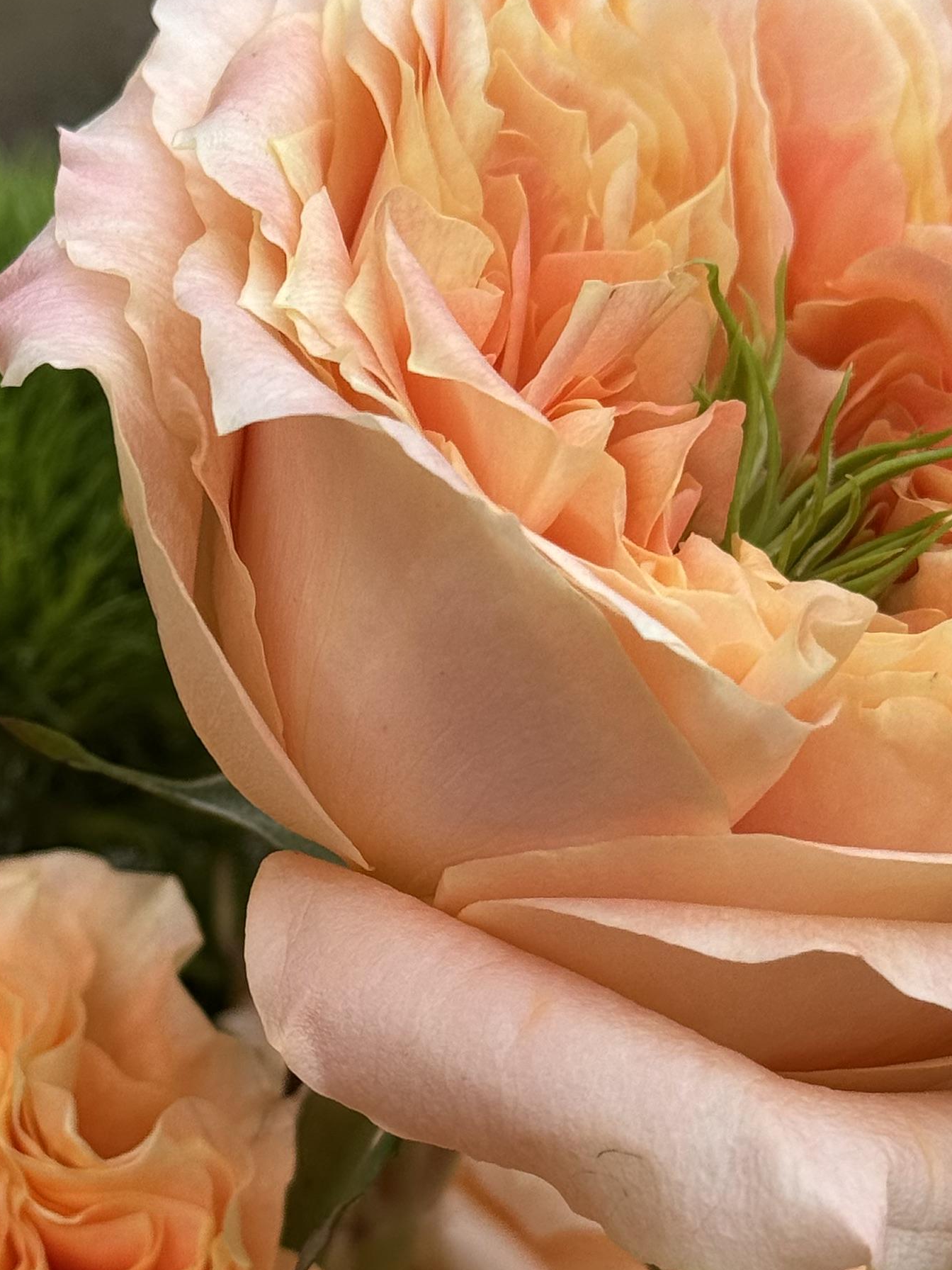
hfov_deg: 13.7
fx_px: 3960
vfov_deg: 18.1
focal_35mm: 108
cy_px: 1012
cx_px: 302
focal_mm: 6.76
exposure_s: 1/1724
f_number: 1.78
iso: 64
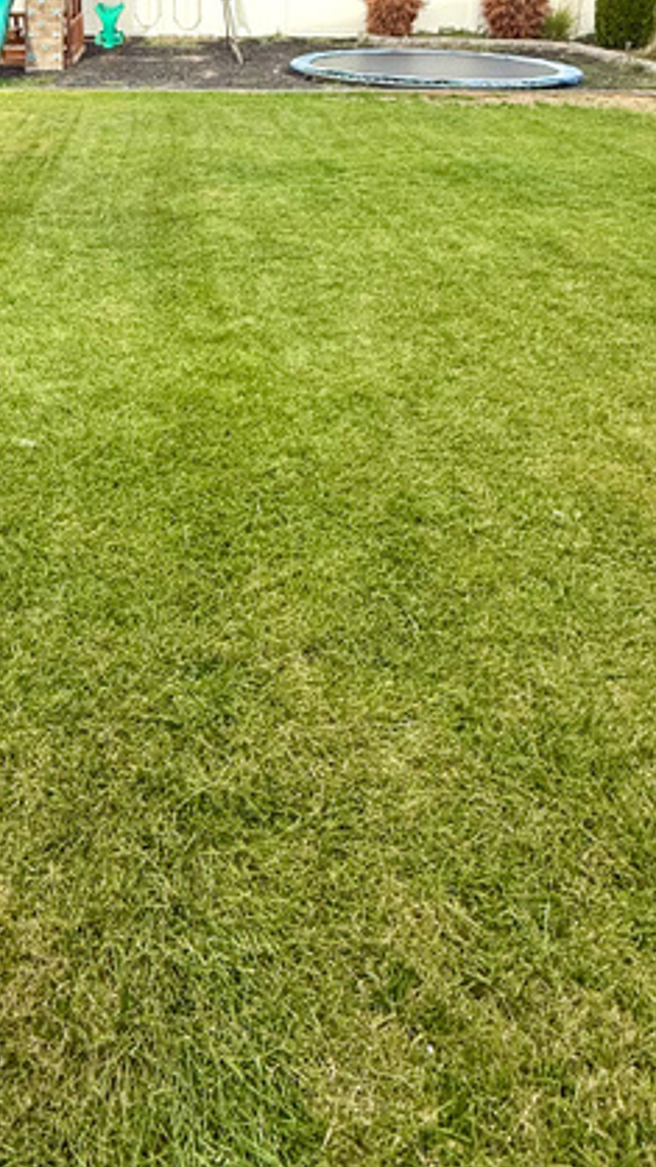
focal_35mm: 28
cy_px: 201
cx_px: 156
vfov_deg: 61.2
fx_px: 866
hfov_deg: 40.2
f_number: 2.2
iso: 50
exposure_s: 1/679
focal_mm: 2.22
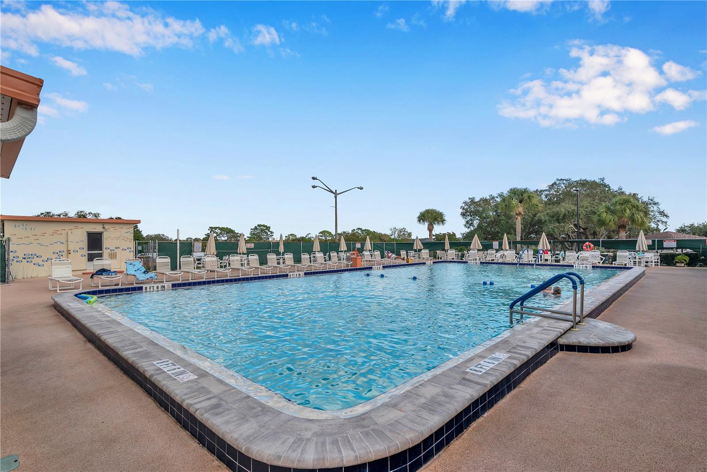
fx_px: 344
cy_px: 236
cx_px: 354
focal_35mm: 18
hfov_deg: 91.6
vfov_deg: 68.9
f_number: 8
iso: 50
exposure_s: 1/200
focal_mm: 17.5
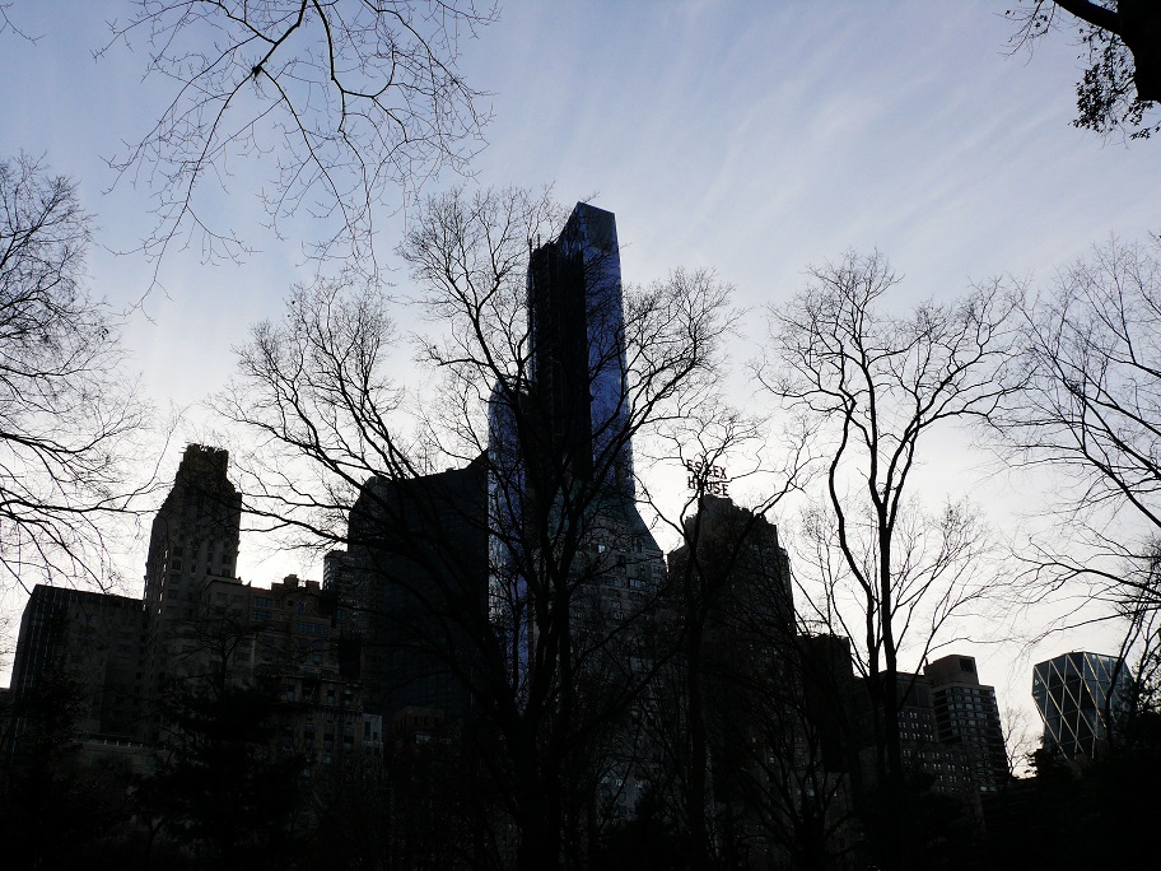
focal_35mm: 35
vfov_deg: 40.7
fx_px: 1174
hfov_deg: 52.6
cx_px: 580
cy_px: 436
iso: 100
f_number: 5.6
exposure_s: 1/320
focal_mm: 7.4
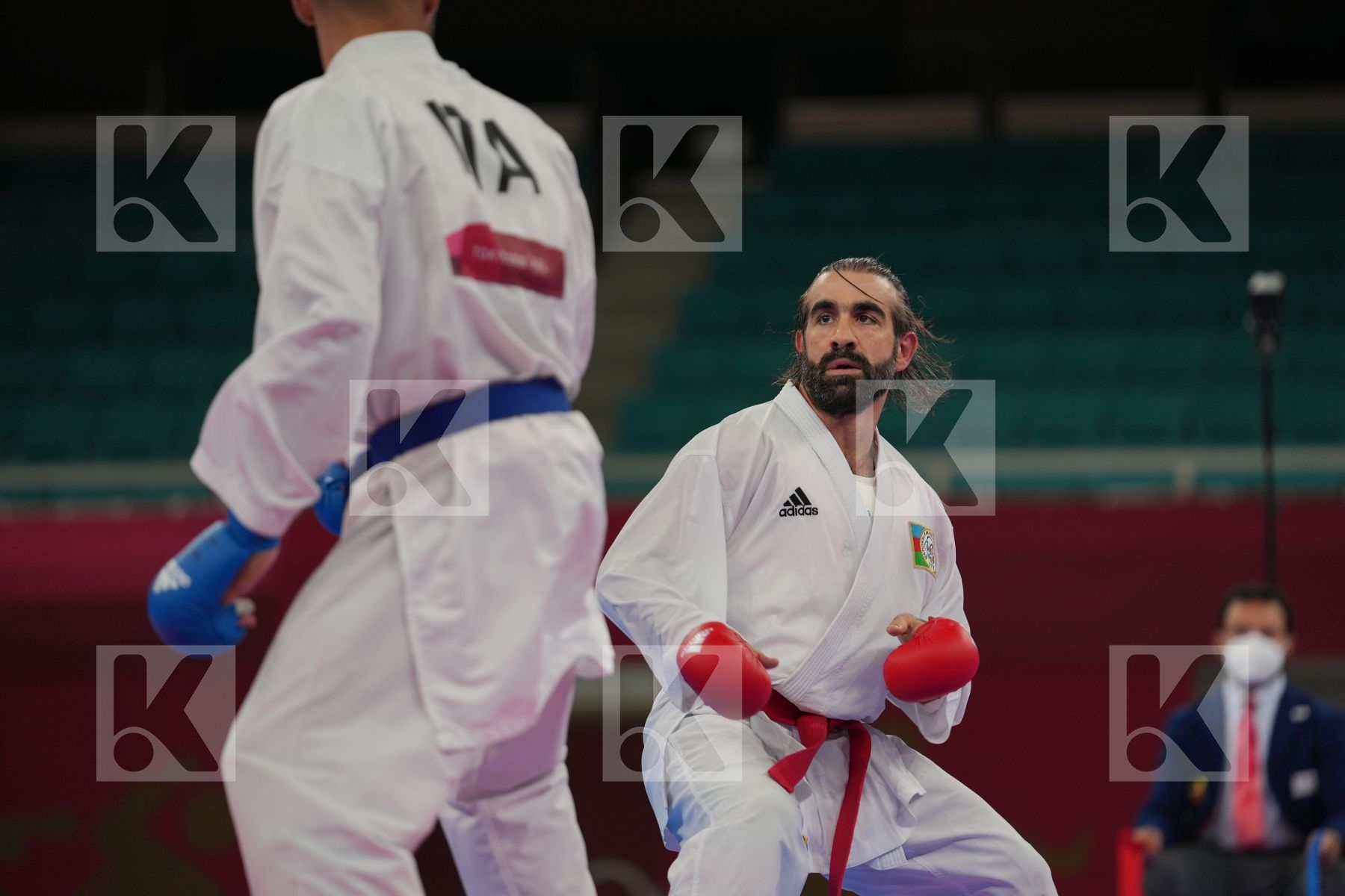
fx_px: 7472
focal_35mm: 200
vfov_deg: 6.9
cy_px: 448
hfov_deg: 10.3
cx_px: 672
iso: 400
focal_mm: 200
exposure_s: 1/1000
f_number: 2.8
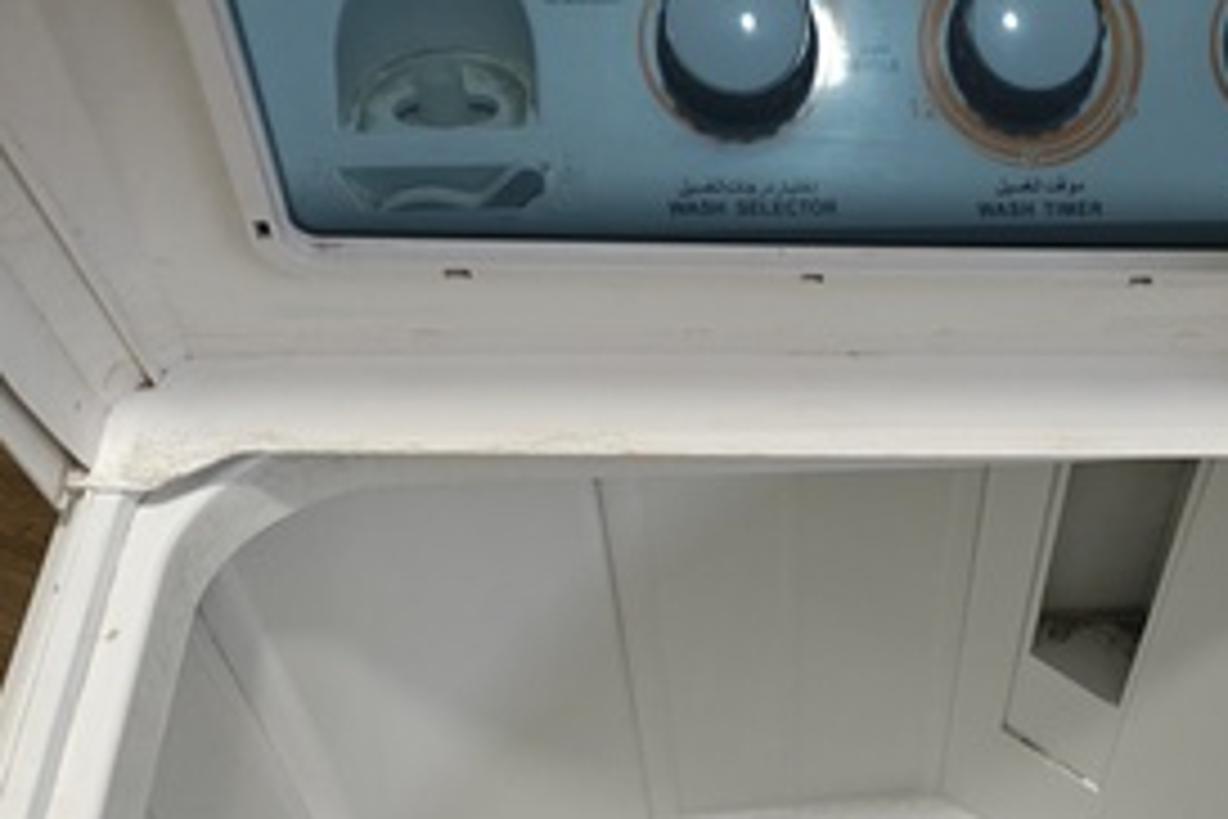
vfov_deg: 32.9
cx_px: 951
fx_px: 1364
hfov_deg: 46.4
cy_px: 587
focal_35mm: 40
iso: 1581
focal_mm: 6.57
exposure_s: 1/120
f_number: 1.6
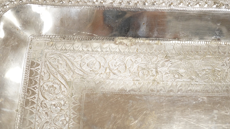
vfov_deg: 24.9
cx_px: 114
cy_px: 70
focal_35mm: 48
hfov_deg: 42.9
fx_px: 293
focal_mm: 30
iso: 2500
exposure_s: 1/400
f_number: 3.5
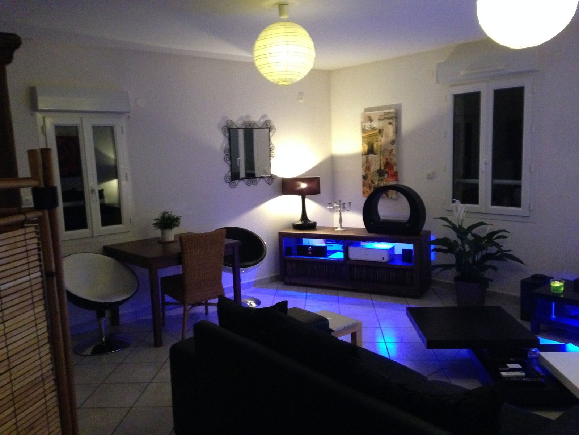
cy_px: 218
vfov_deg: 42.9
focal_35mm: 33
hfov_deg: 55.4
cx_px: 290
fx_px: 552
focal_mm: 4.12
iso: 800
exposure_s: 1/15
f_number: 2.4
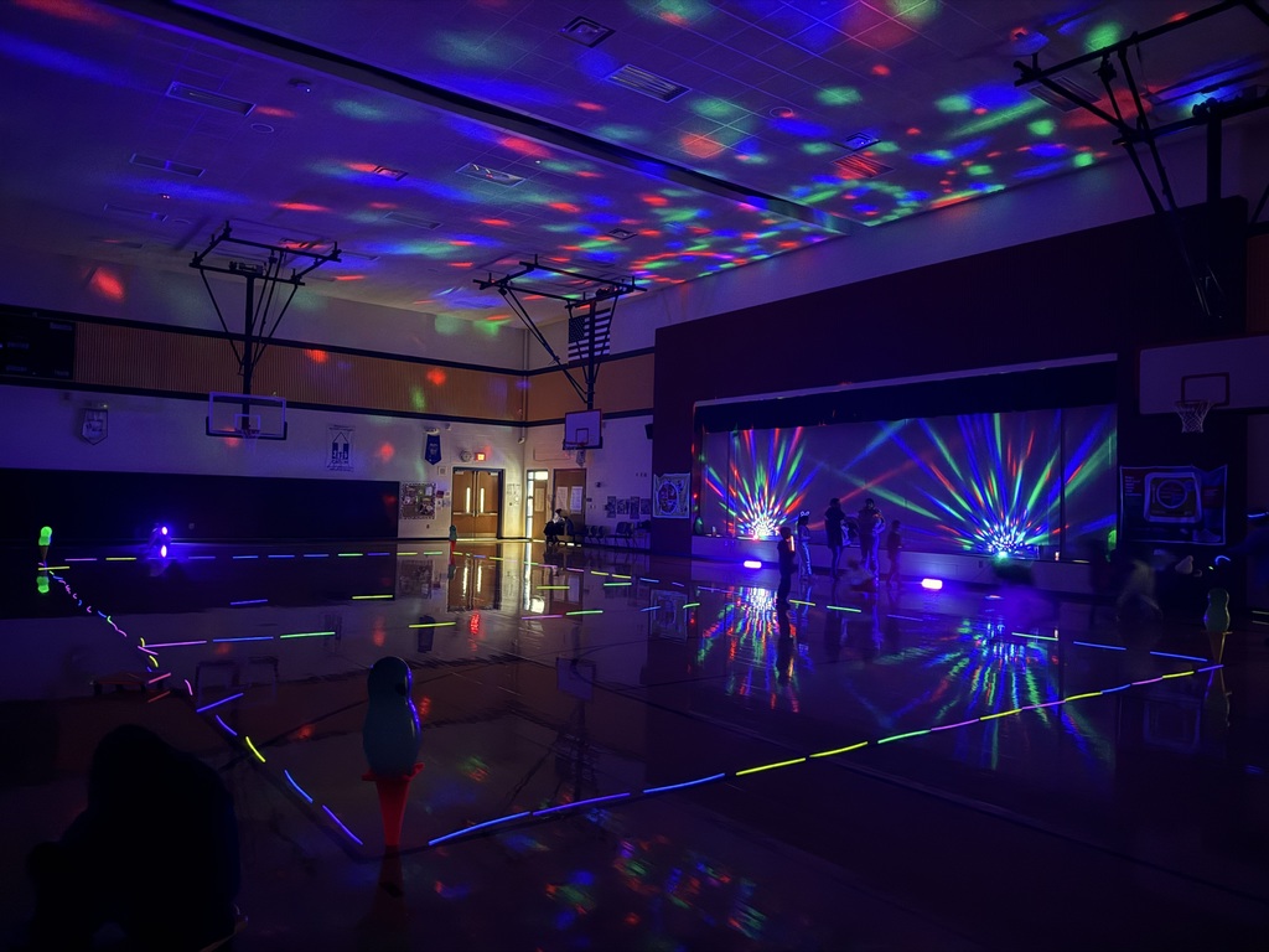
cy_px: 476
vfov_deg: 56.8
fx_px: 880
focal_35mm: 24
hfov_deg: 71.6
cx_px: 634
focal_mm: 6.76
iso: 4000
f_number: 1.78
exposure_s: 1/9
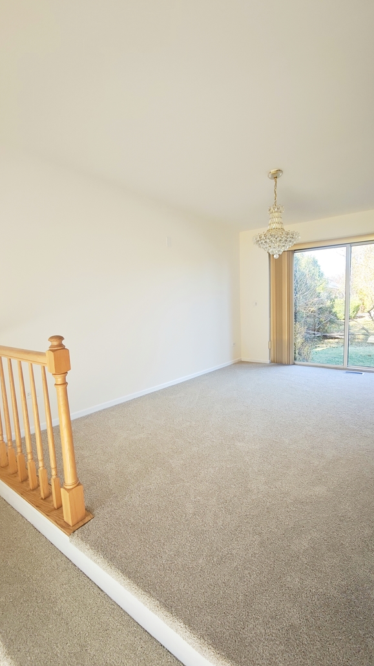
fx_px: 282
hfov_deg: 66.7
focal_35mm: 16
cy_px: 336
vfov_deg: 99.4
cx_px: 215
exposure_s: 1/120
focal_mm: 2.16
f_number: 2.2
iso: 125
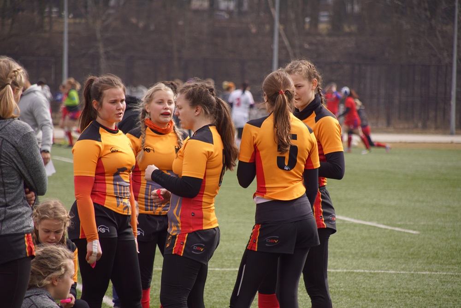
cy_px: 154
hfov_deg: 8.6
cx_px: 230
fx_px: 3074
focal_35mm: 240
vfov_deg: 5.7
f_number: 6.3
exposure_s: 1/250
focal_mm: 160
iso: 160
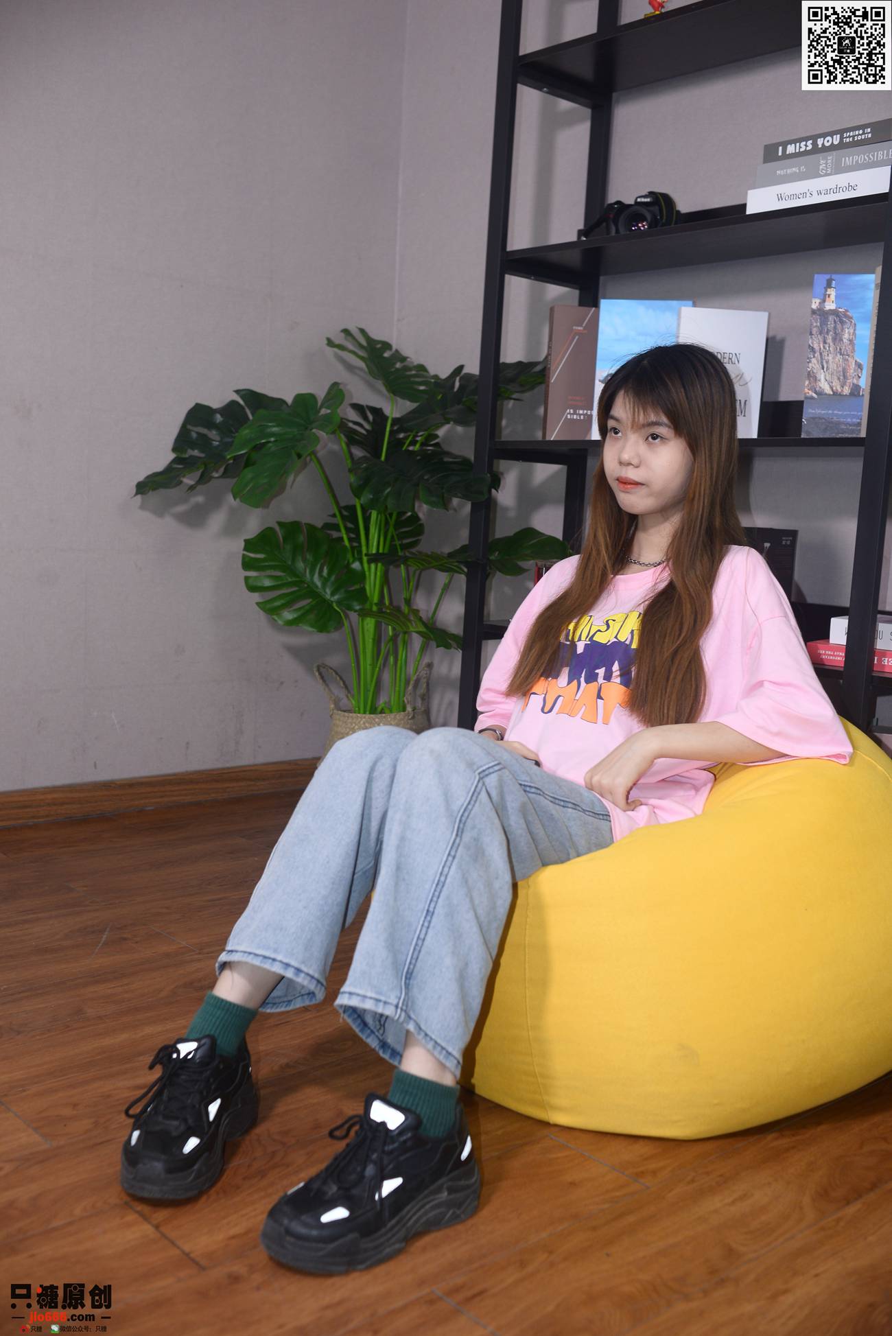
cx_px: 446
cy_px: 668
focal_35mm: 35
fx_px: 1299
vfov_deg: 54.4
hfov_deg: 37.9
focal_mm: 35
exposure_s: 1/125
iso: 500
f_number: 5
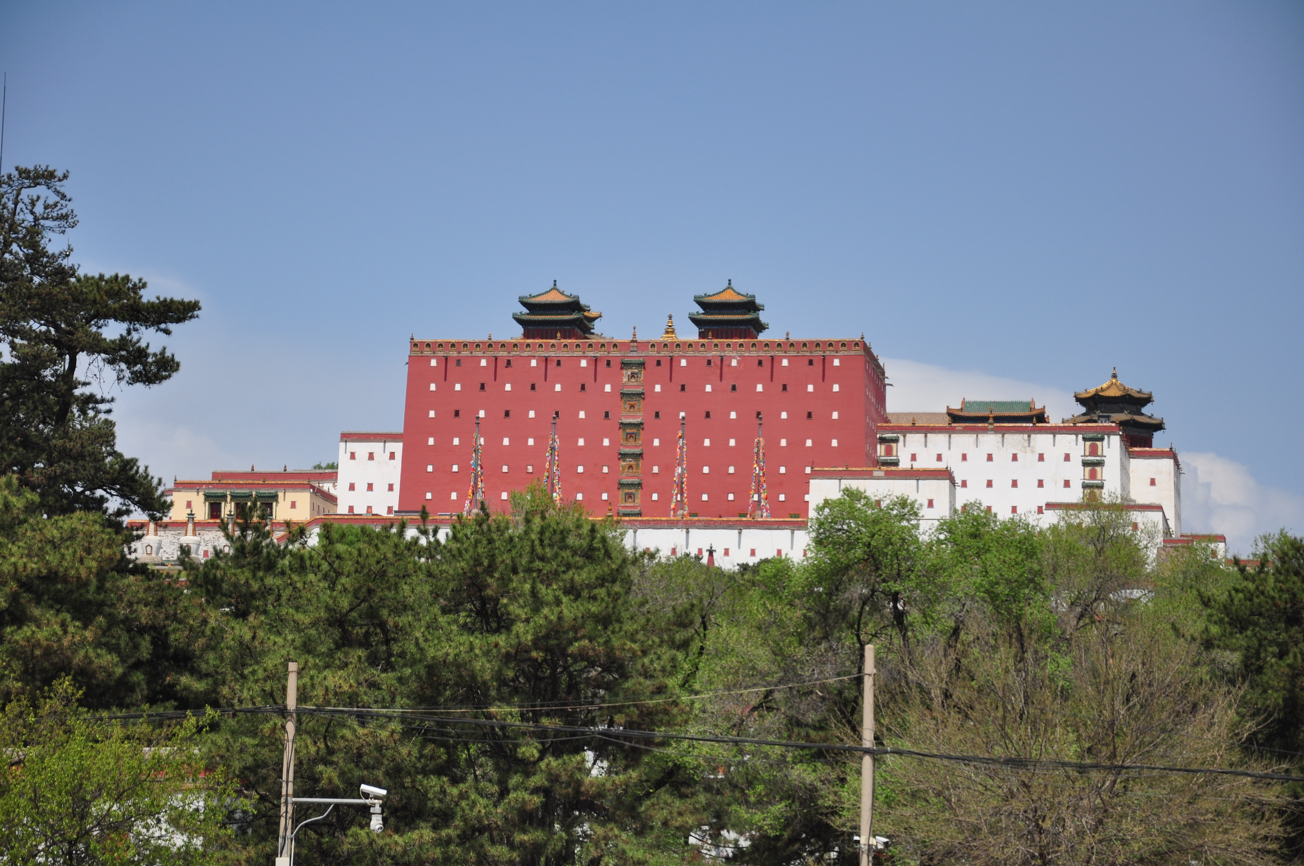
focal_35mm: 120
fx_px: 4341
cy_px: 433
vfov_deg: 11.4
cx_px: 652
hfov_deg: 17.1
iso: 200
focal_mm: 80
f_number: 5.3
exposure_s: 1/1250
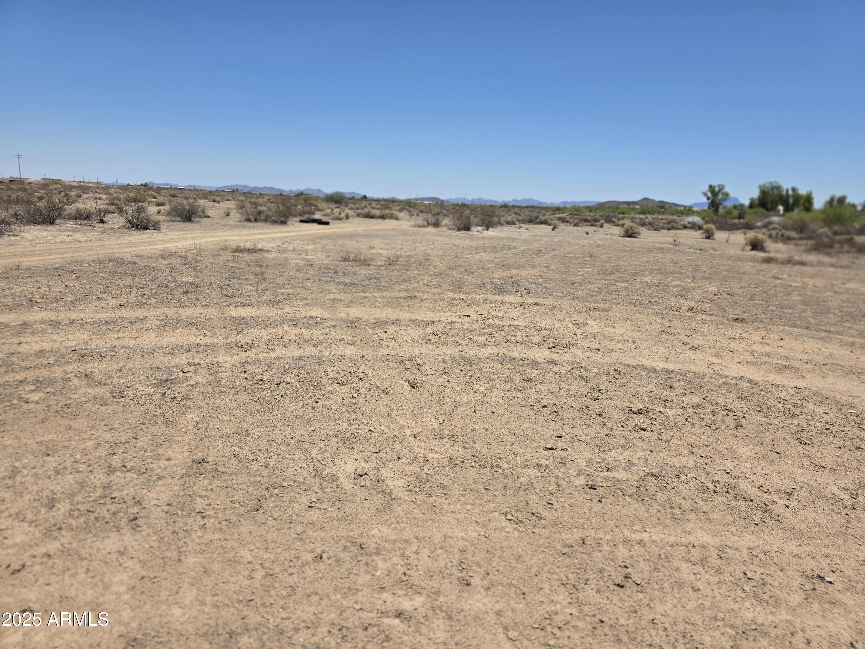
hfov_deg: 73.9
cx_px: 432
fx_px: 575
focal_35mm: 23
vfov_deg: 58.9
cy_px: 324
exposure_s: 1/7944
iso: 64
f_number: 1.7
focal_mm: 6.3
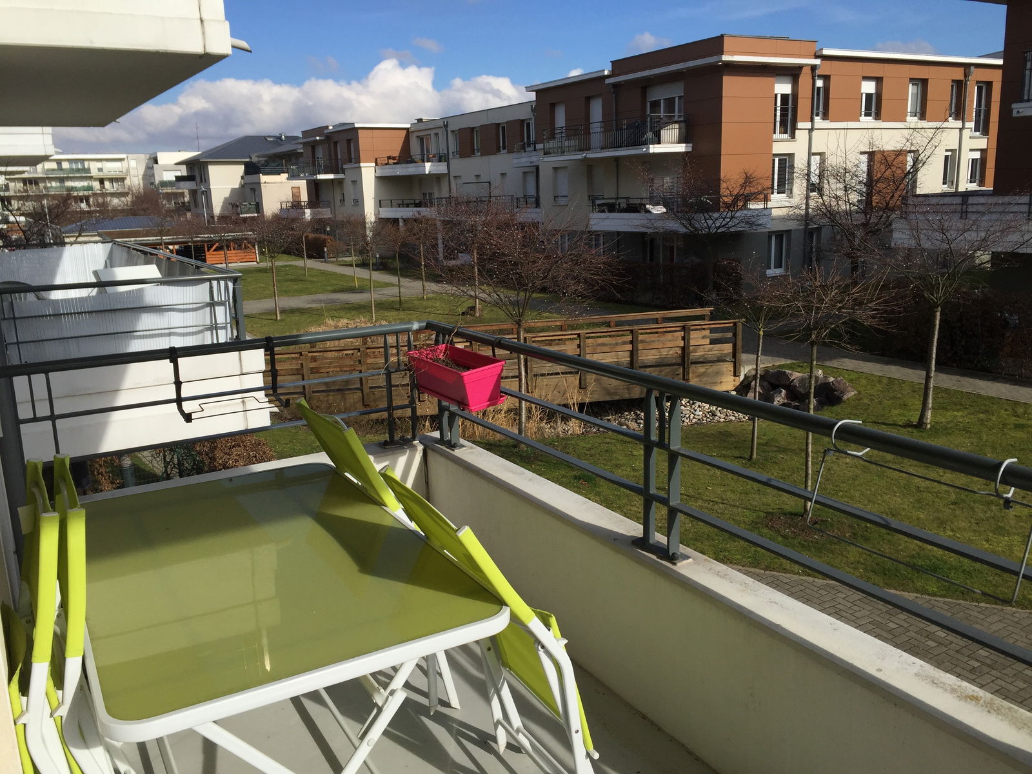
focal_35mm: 29
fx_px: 865
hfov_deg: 61.7
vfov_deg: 48.2
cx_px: 516
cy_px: 387
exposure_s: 1/2825
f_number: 2.2
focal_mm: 4.15
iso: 32
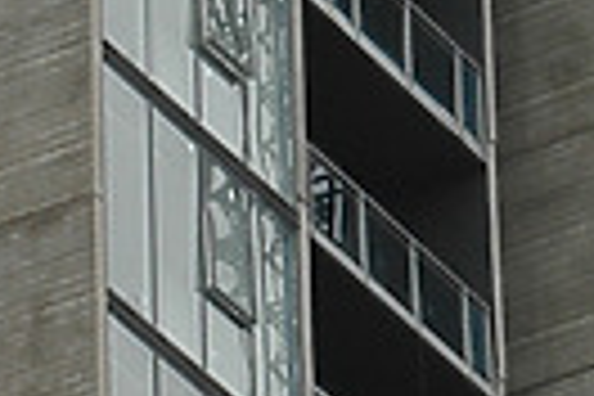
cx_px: -846
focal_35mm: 714
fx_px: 11780
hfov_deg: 2.9
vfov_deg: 1.9
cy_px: 792
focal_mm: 70
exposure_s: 1/250
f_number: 8
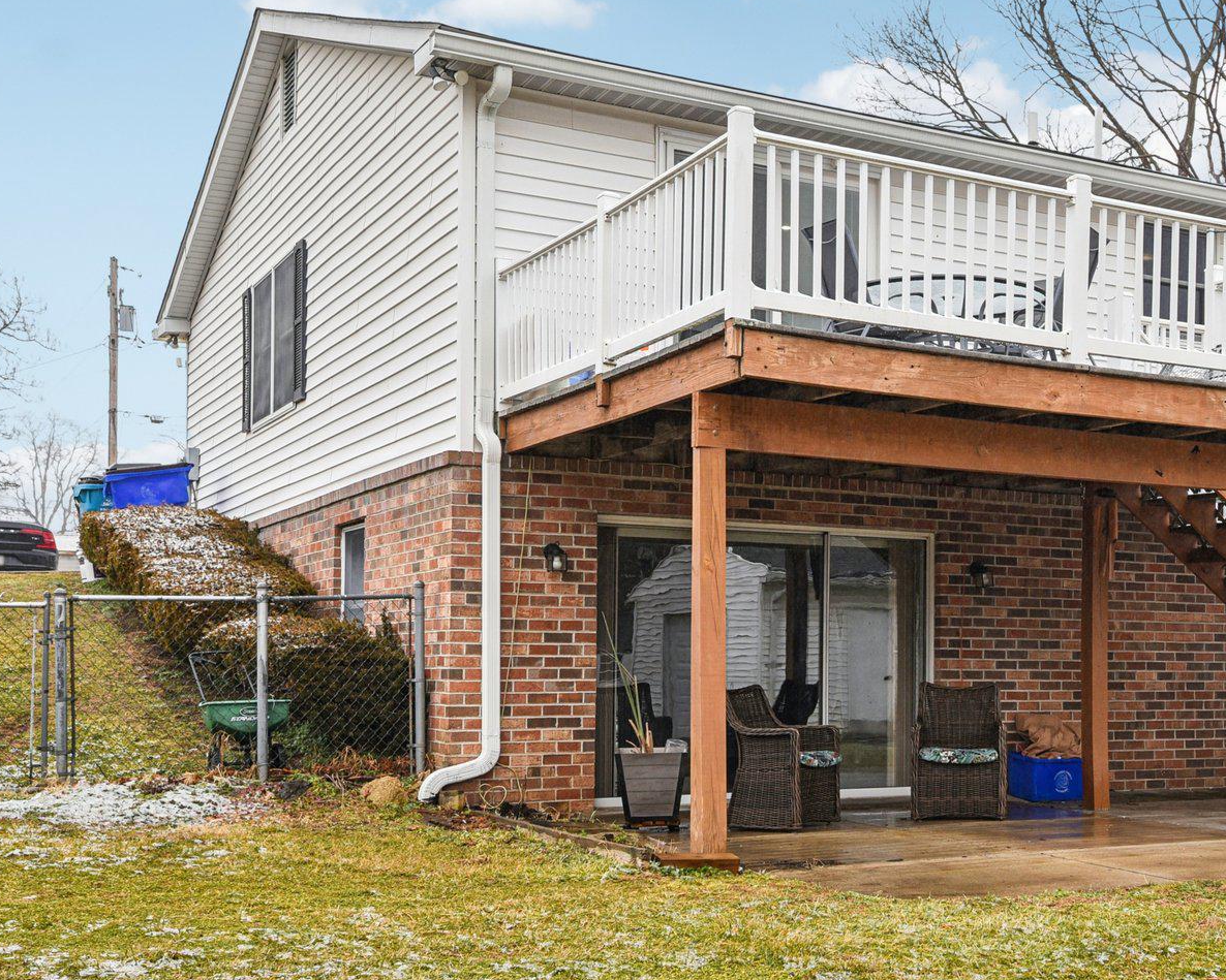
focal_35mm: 47
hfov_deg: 38.0
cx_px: 995
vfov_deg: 31.9
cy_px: 365
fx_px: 1706
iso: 400
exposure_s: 1/125
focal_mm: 29
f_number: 8
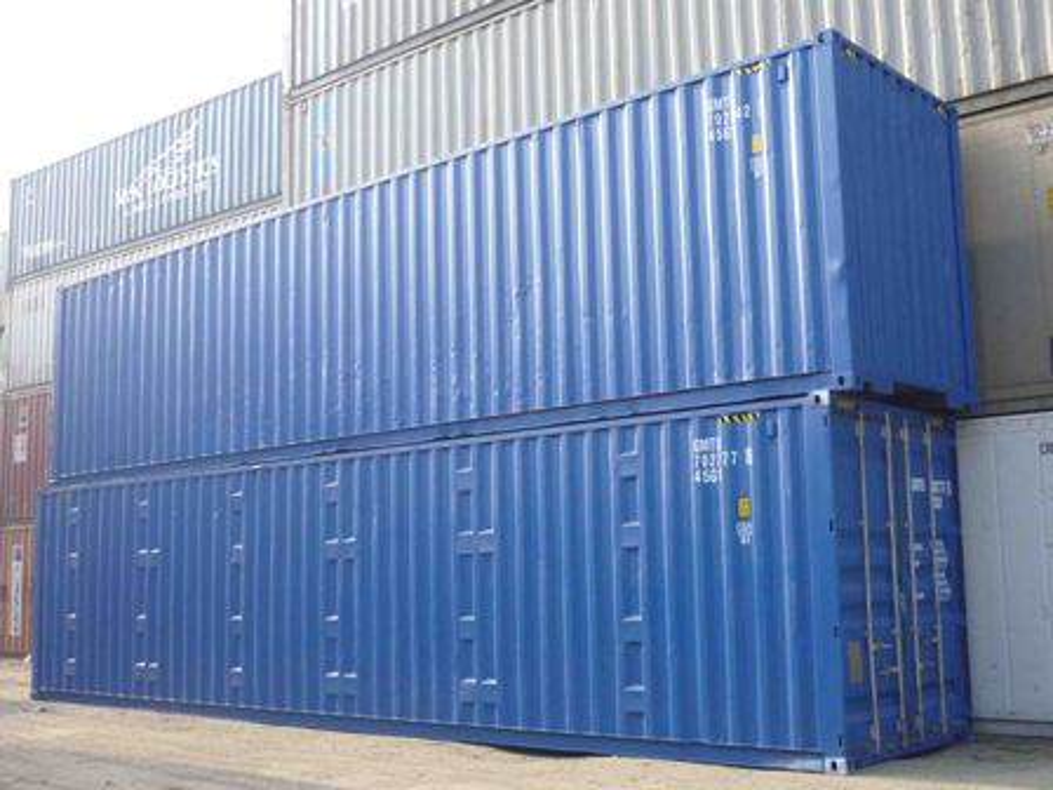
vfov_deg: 34.3
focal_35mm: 42
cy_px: 395
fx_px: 1278
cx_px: 526
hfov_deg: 44.8
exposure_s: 1/125
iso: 400
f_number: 9
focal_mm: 6.9
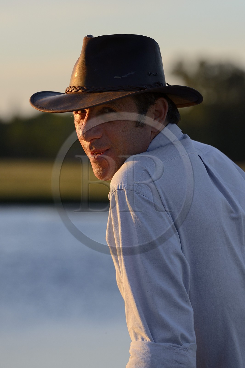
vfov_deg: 10.3
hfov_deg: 6.9
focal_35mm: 200
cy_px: 184
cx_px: 122
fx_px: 2042
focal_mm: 200
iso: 400
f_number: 6.3
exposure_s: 1/640
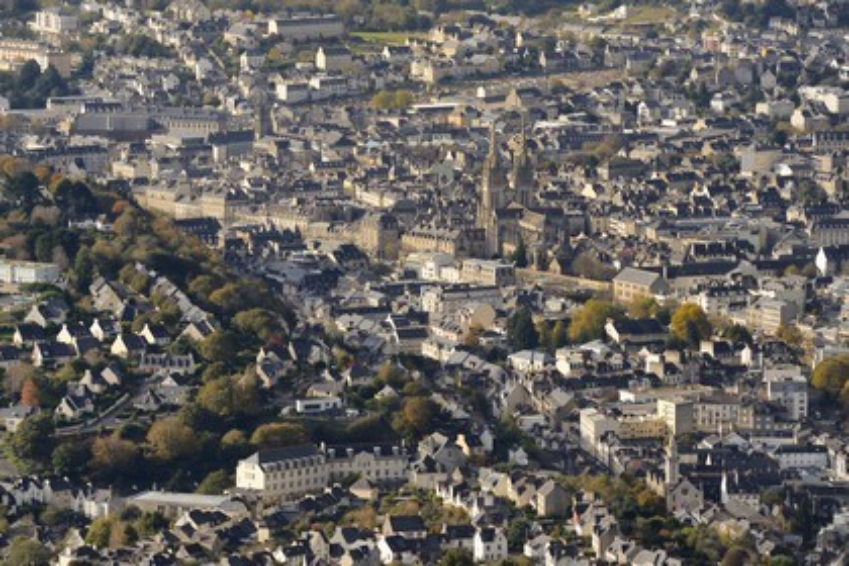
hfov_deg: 10.3
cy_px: 283
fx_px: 4716
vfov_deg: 6.9
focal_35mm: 200
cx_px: 424
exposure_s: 1/1250
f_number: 7.1
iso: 400
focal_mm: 200
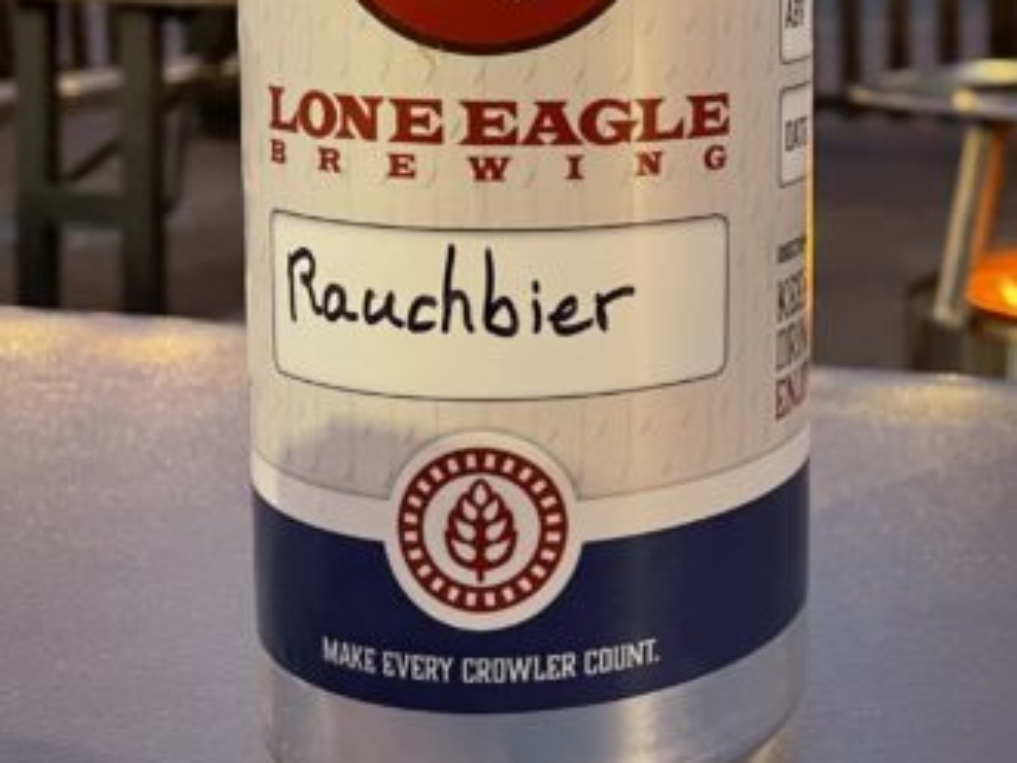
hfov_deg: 33.1
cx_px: 921
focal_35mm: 55
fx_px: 1616
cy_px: 105
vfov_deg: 25.9
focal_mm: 4.2
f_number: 1.6
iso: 640
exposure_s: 1/30
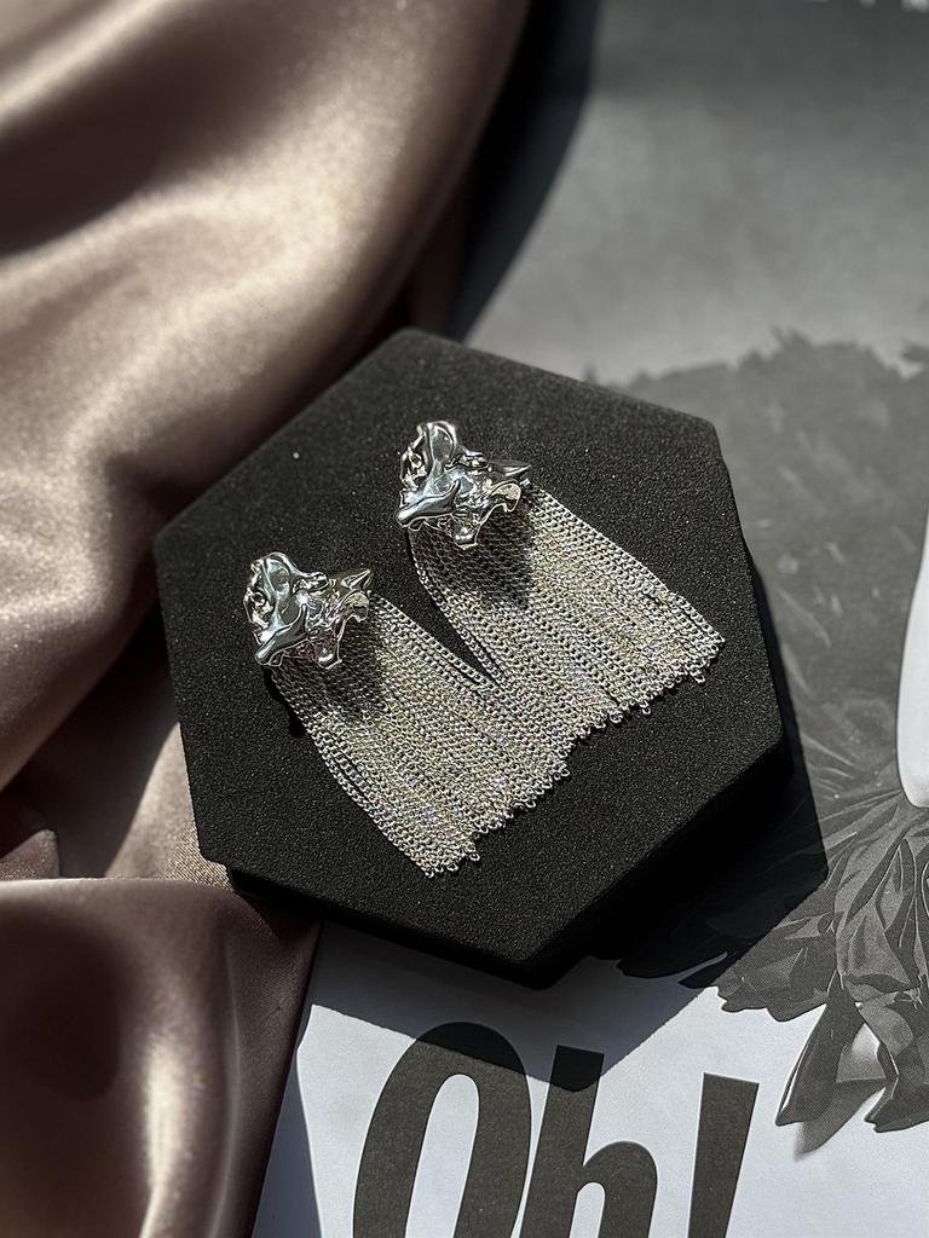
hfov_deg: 30.3
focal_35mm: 48
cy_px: 619
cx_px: 464
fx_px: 1718
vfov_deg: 39.7
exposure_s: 1/4310
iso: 64
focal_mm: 6.76
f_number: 1.78
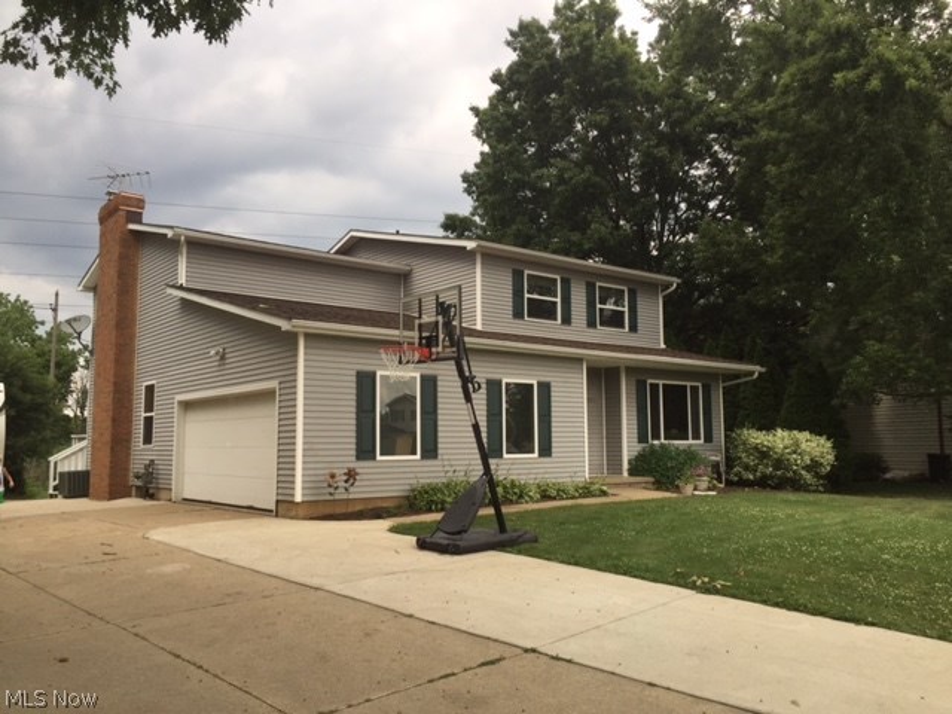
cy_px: 357
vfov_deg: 48.2
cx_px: 476
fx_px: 798
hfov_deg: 61.7
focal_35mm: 29
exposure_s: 1/942
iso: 32
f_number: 2.2
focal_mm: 4.15
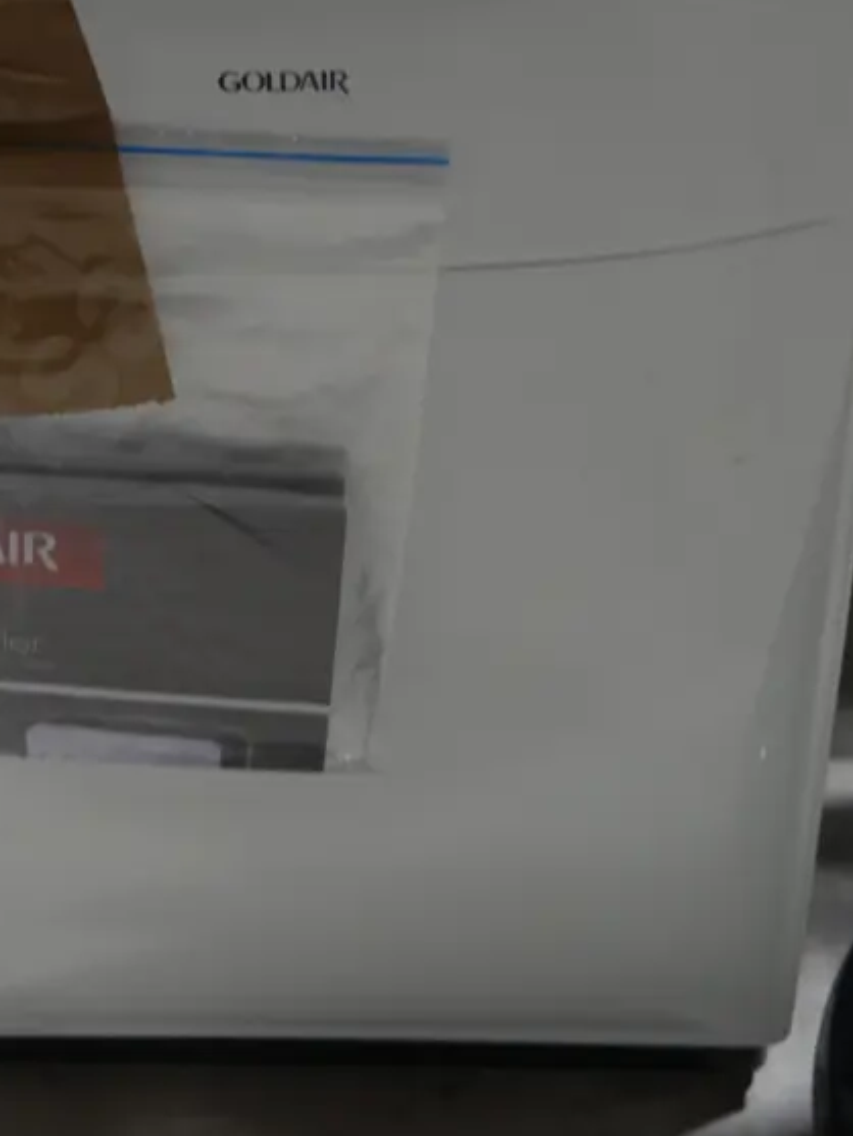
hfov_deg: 16.0
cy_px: 208
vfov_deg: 21.0
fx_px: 3022
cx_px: 197
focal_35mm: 92
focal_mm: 25
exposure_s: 1/60
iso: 400
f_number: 5.3
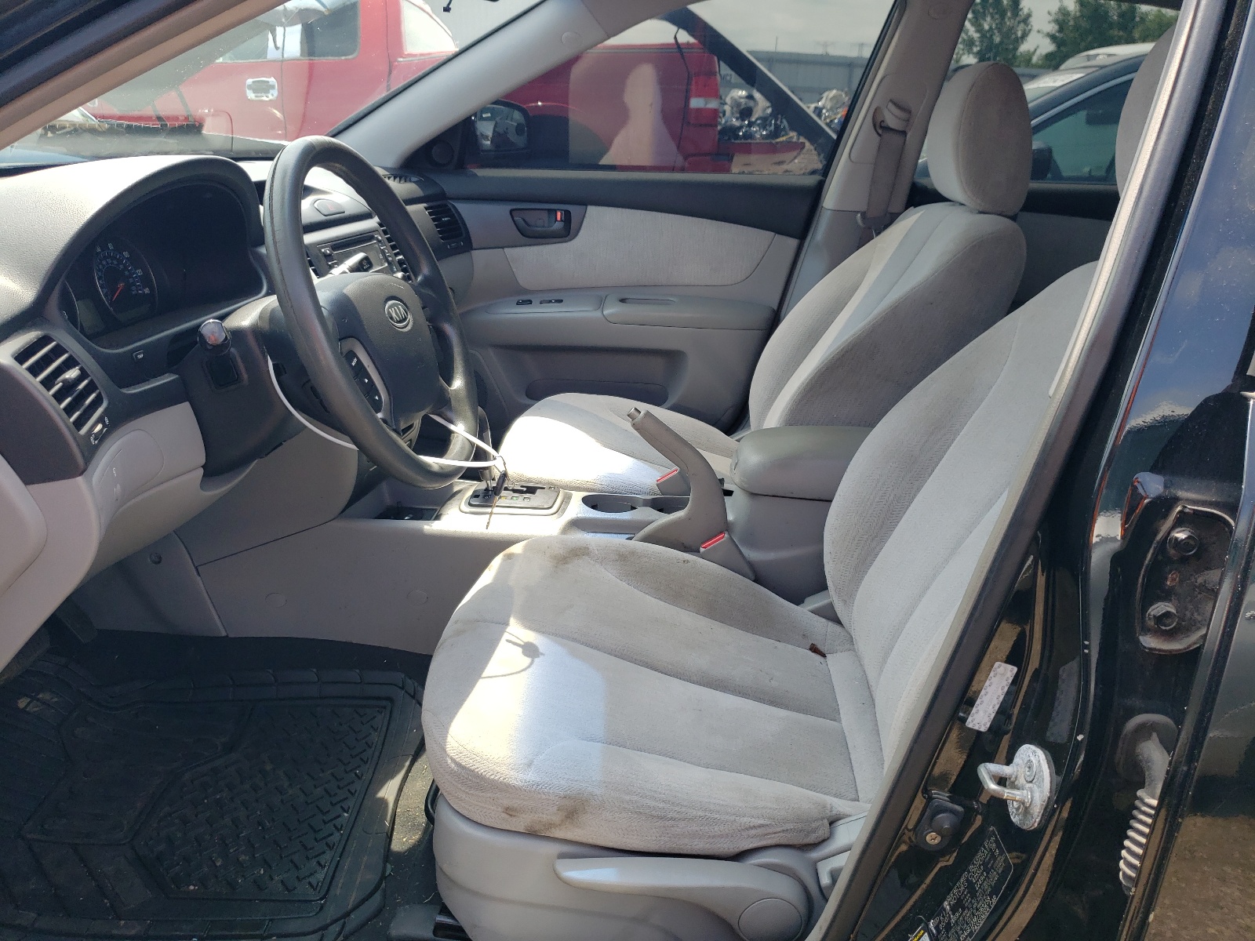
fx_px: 943
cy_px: 470
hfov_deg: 67.3
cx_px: 628
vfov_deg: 53.1
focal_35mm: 26
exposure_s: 1/625
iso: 50
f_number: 1.5
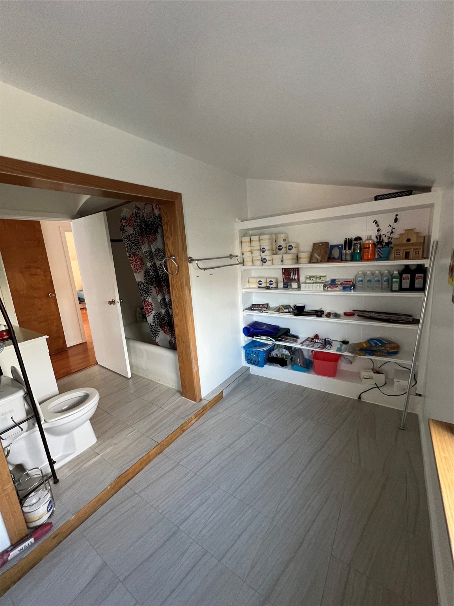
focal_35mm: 13
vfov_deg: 106.2
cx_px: 227
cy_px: 303
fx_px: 227
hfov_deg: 89.9
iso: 320
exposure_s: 1/60
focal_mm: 1.57
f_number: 1.8
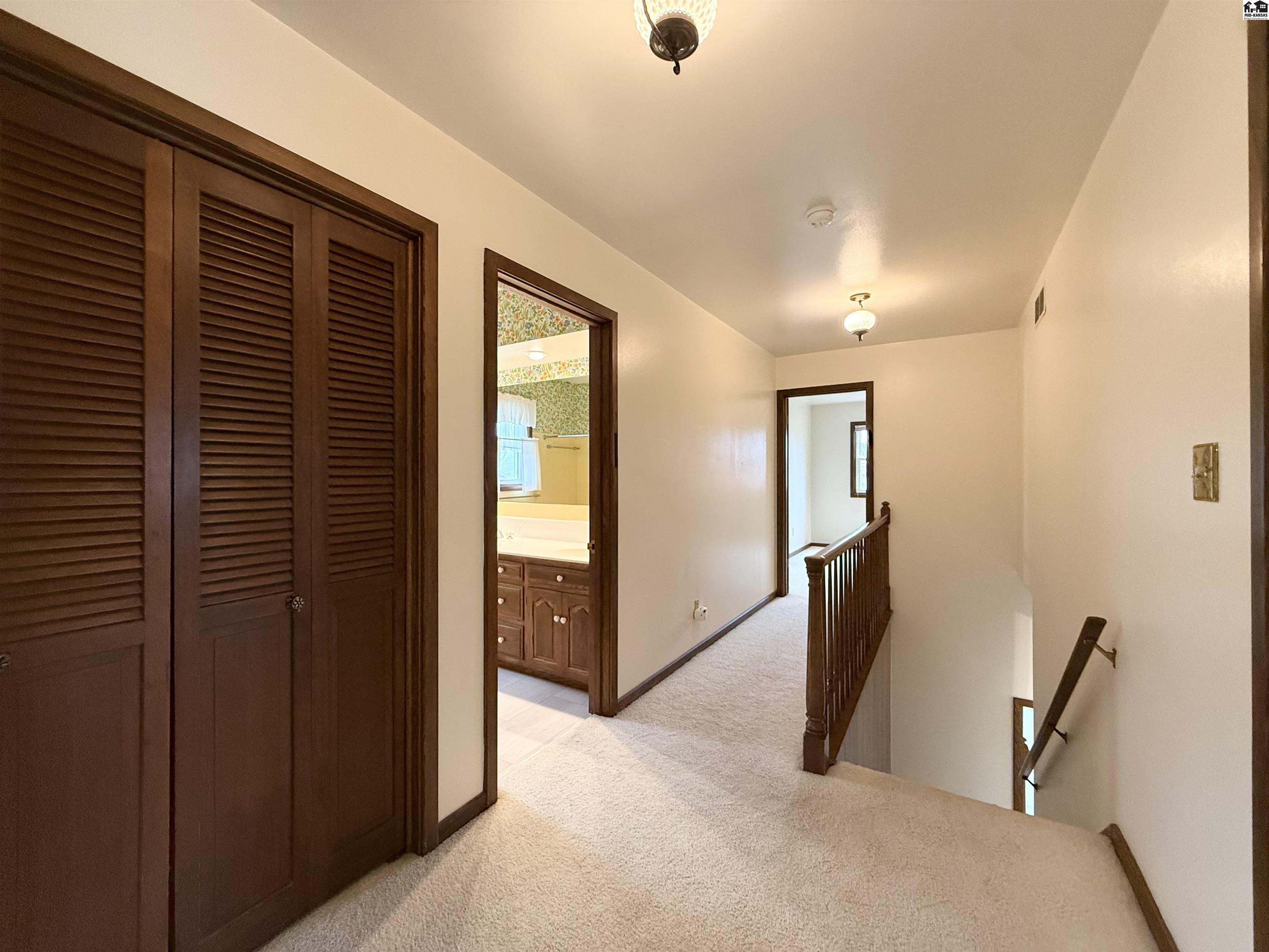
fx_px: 513
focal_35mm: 14
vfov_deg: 85.7
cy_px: 476
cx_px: 634
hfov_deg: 102.1
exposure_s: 1/60
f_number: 2.2
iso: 400
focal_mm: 2.22
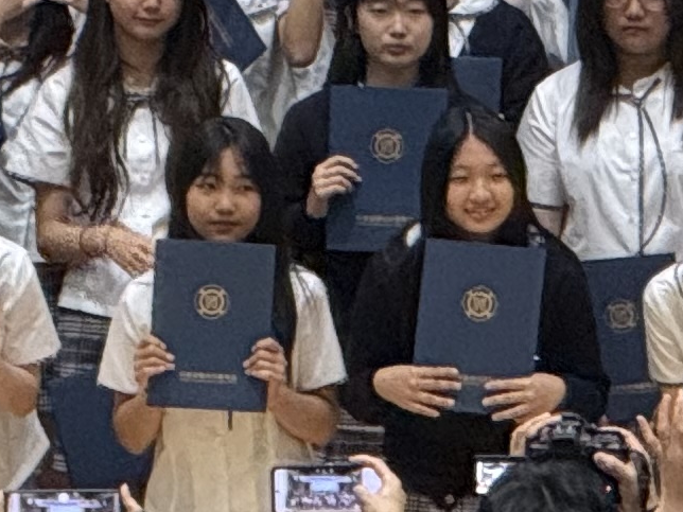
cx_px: 589
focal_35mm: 751
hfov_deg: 2.6
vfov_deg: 2.0
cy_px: -665
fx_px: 14818
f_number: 2.8
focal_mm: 15.66
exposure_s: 1/120
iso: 500
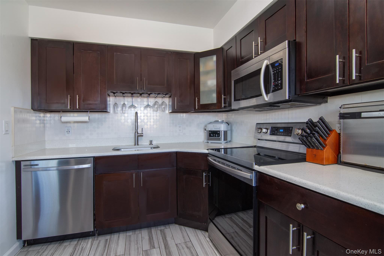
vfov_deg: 72.0
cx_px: 192
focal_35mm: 16
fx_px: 176
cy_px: 128
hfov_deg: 95.0
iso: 640
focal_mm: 11
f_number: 8
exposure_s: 1/50
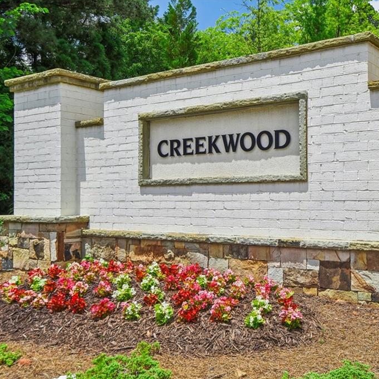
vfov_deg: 40.9
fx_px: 508
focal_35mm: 41
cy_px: 189
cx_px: 241
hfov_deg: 40.6
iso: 400
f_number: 8
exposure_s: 1/1000
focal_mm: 32
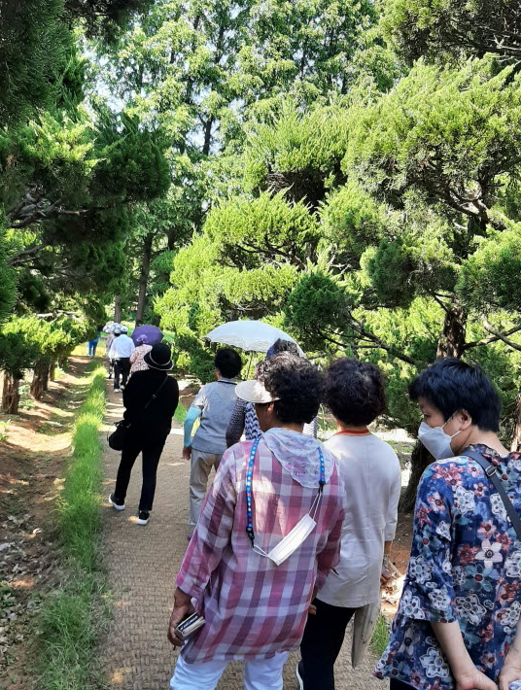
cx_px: 222
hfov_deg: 45.5
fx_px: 620
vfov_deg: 58.2
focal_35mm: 31
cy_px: 337
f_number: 1.7
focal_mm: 3.93
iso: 40
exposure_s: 1/228
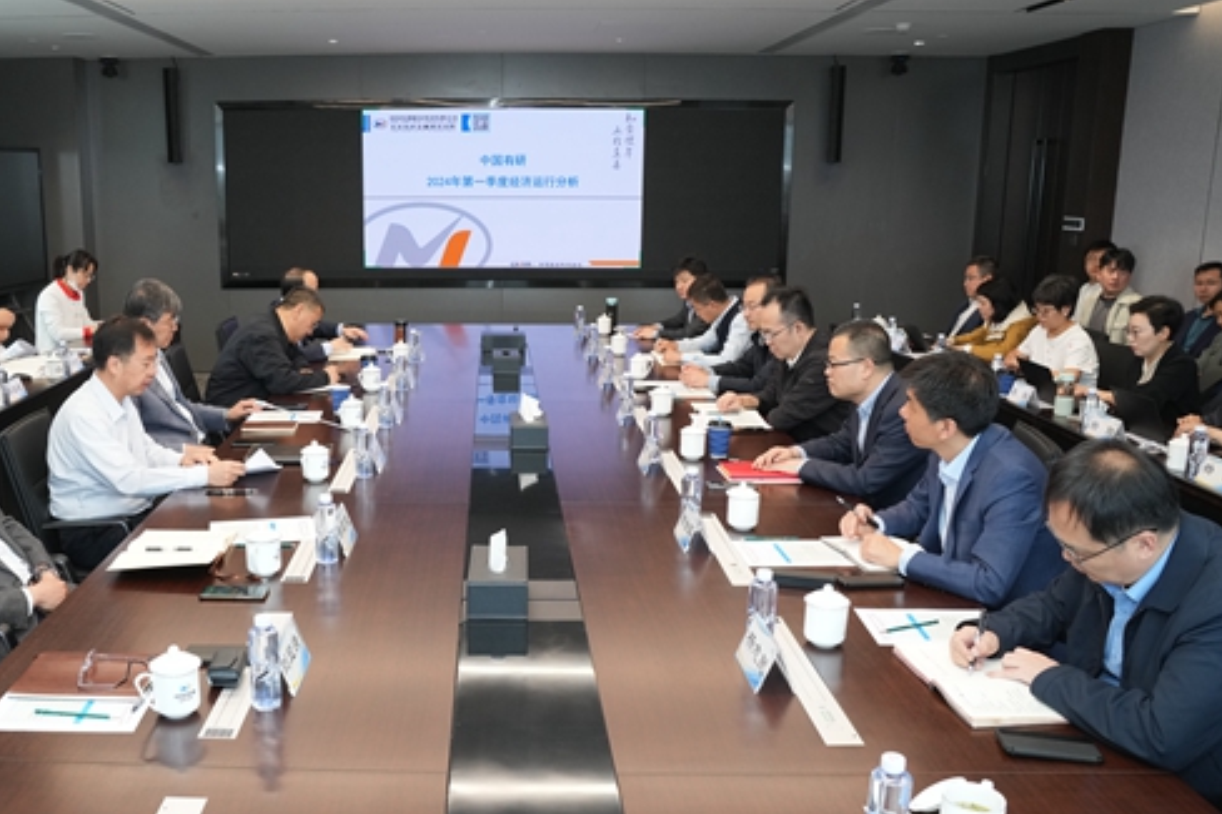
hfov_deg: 57.9
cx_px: 451
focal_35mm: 32
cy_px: 432
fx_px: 1086
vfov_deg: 41.1
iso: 1600
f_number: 5.6
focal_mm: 24
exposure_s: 1/100
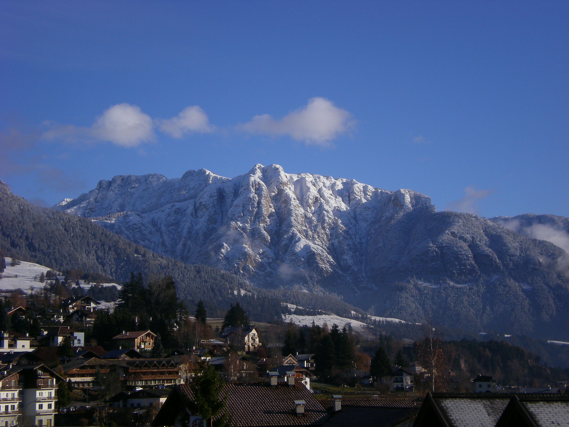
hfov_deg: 26.3
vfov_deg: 19.9
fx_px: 1216
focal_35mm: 74
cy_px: 214
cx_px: 284
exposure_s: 1/332
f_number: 6.5
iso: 50
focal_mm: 12.3
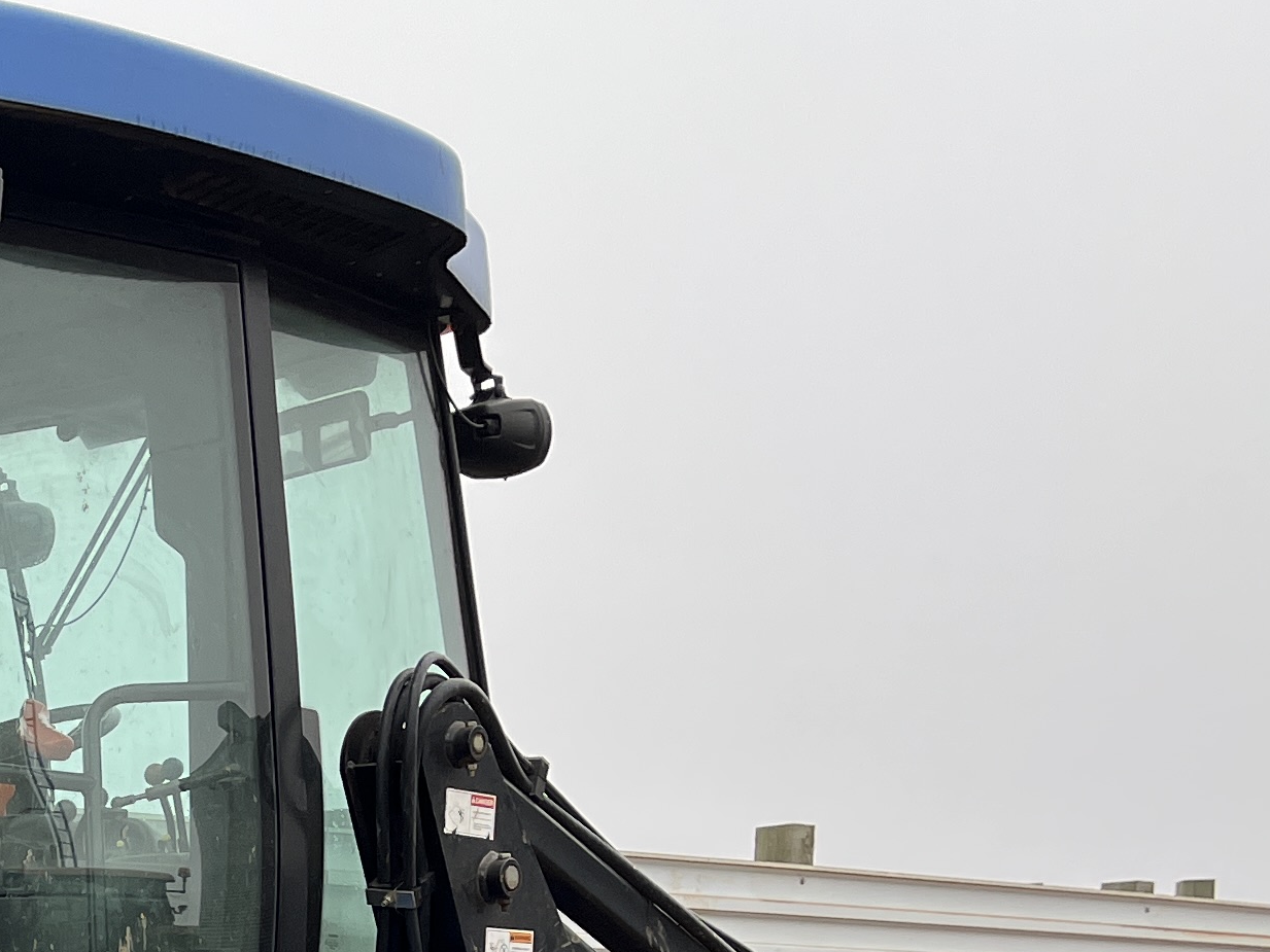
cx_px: -484
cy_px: 1470
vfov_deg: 15.8
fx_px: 3119
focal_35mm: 85
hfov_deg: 20.5
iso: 50
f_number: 1.6
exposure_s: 1/592
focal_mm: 5.1
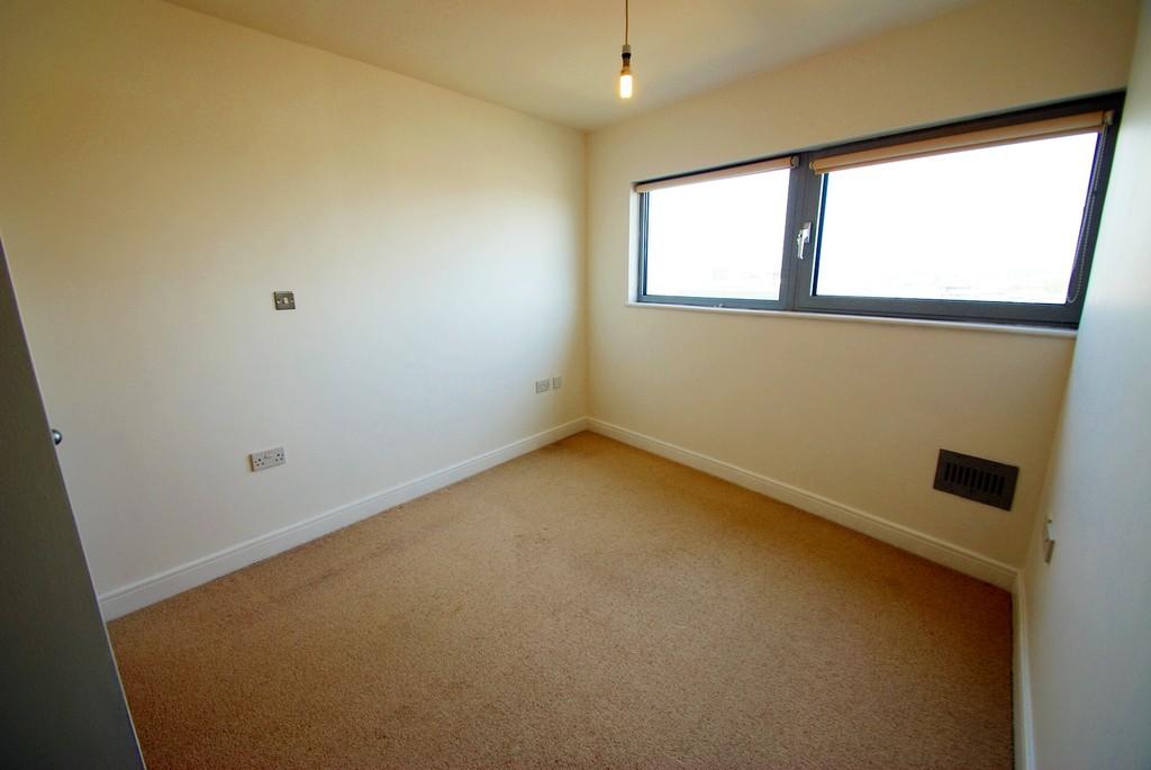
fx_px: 480
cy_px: 385
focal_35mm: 15
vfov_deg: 77.5
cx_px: 576
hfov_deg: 100.3
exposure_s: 1/40
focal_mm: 10
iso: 100
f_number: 4.5
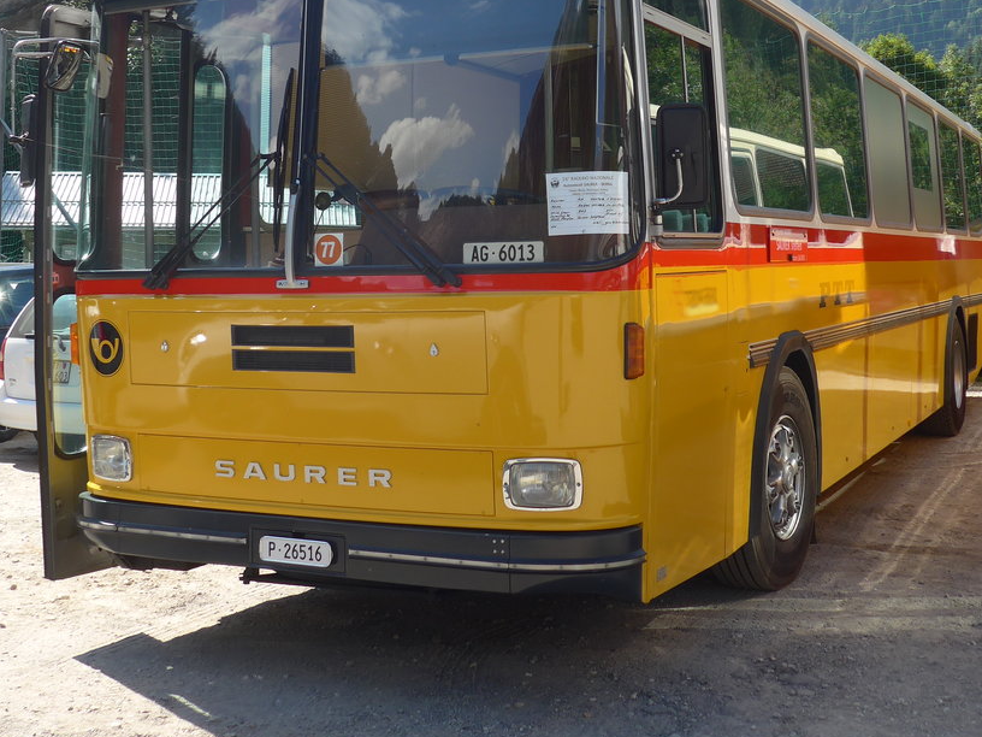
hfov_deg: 38.2
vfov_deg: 28.8
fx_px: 1418
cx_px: 452
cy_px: 217
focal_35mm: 50
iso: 80
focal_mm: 7
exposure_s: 1/500
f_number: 2.8
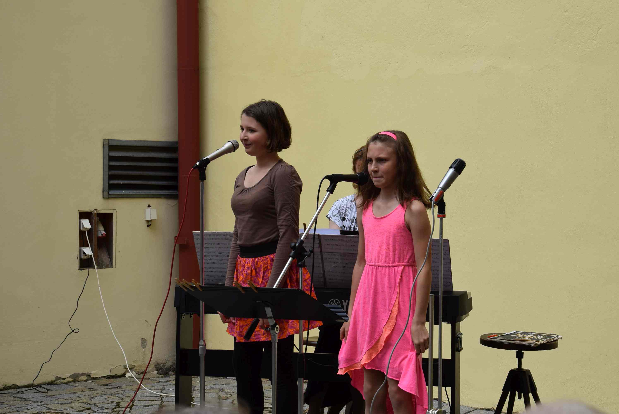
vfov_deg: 14.7
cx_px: 310
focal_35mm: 93
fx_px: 1600
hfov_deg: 21.9
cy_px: 207
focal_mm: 62
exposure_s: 1/400
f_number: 10
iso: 200
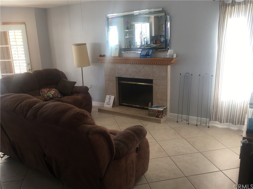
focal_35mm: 29
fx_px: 212
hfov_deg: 61.7
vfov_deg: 48.2
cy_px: 94
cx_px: 126
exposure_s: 1/60
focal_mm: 4.15
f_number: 2.2
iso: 32
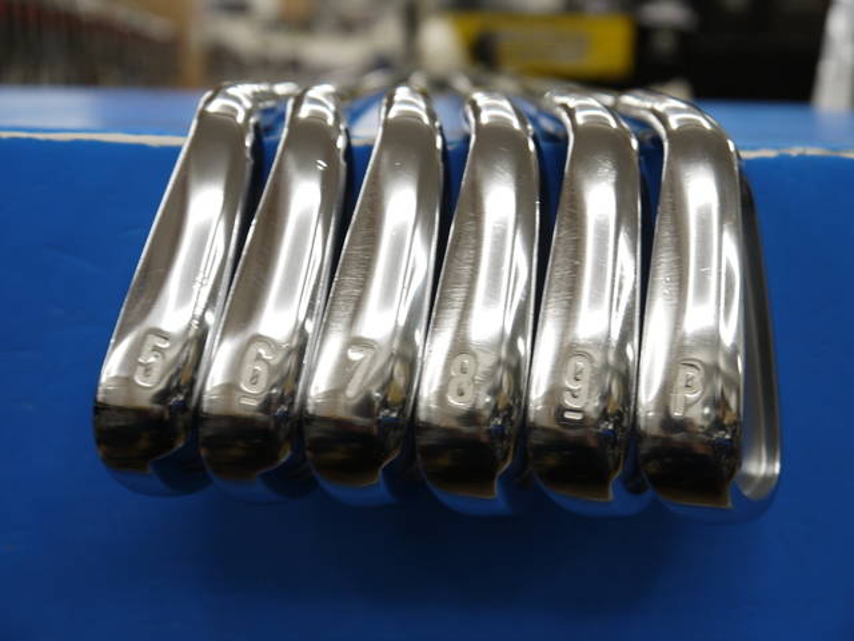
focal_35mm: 50
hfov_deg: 38.2
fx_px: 1234
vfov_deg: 29.1
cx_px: 427
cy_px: 320
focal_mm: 25
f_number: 4.6
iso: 160
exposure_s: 1/60
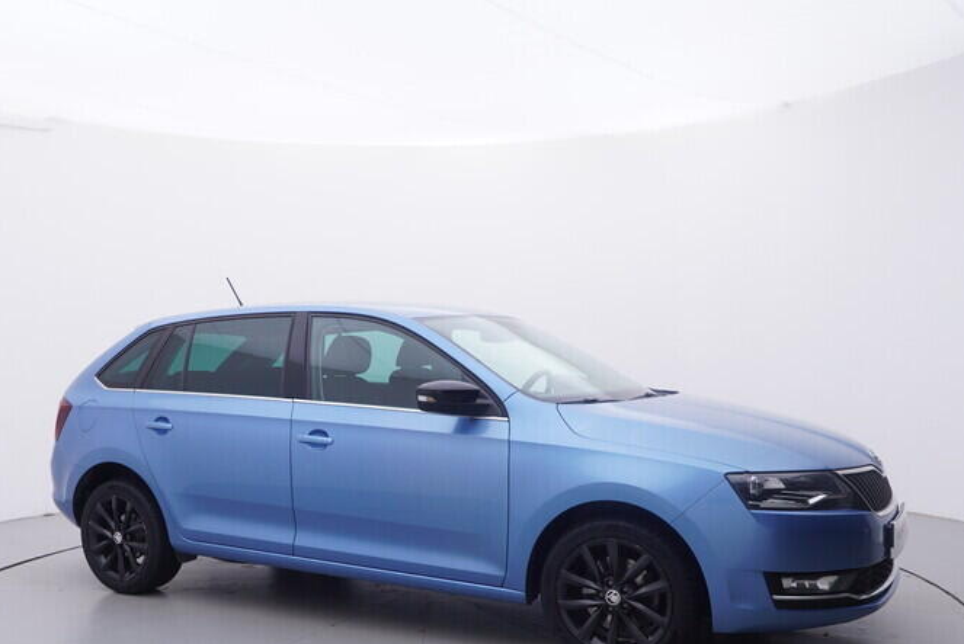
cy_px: 461
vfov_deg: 37.4
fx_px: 932
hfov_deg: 54.6
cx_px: 427
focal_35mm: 35
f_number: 5
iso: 200
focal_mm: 15
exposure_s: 1/80
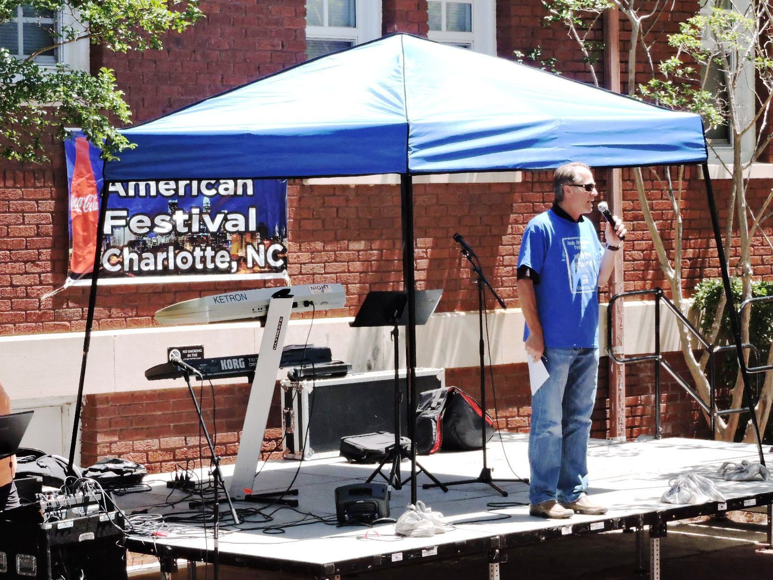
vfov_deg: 11.0
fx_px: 3015
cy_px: 290
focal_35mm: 135
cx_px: 386
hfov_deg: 14.6
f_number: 5.4
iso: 800
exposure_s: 1/1000
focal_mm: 24.1
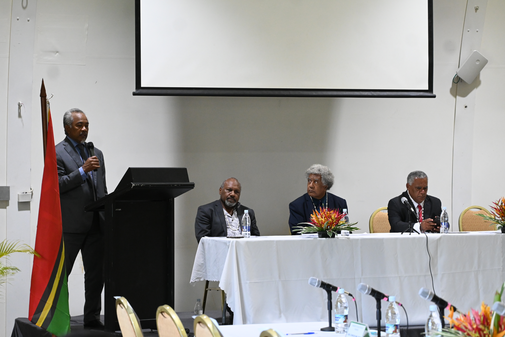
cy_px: 168
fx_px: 1473
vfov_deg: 13.0
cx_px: 252
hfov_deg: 19.5
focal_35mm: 105
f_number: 4
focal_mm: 70
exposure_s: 1/125
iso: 2200
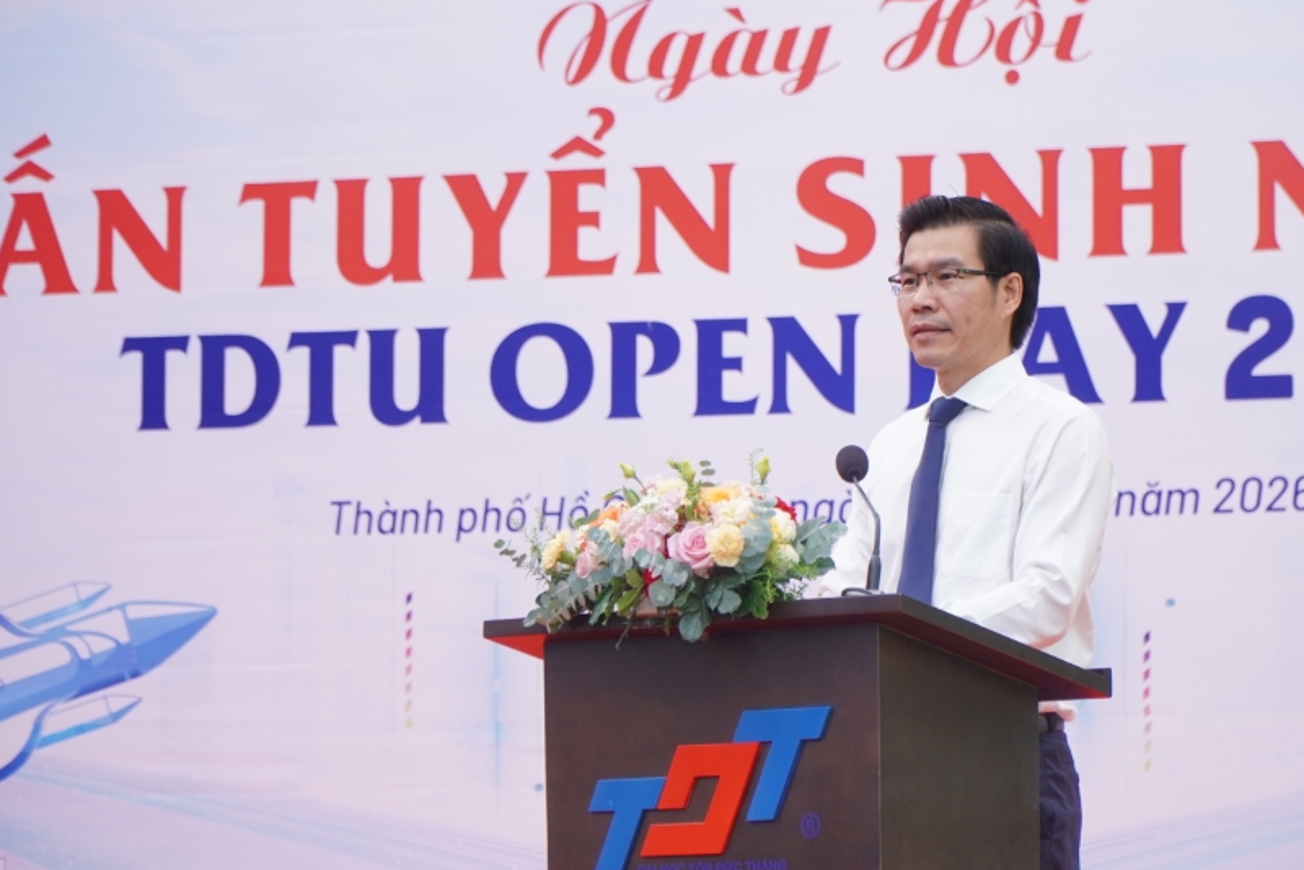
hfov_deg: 11.1
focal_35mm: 186
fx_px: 6726
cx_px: 747
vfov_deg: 7.4
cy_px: 379
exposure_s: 1/500
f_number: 4
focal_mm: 99
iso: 400
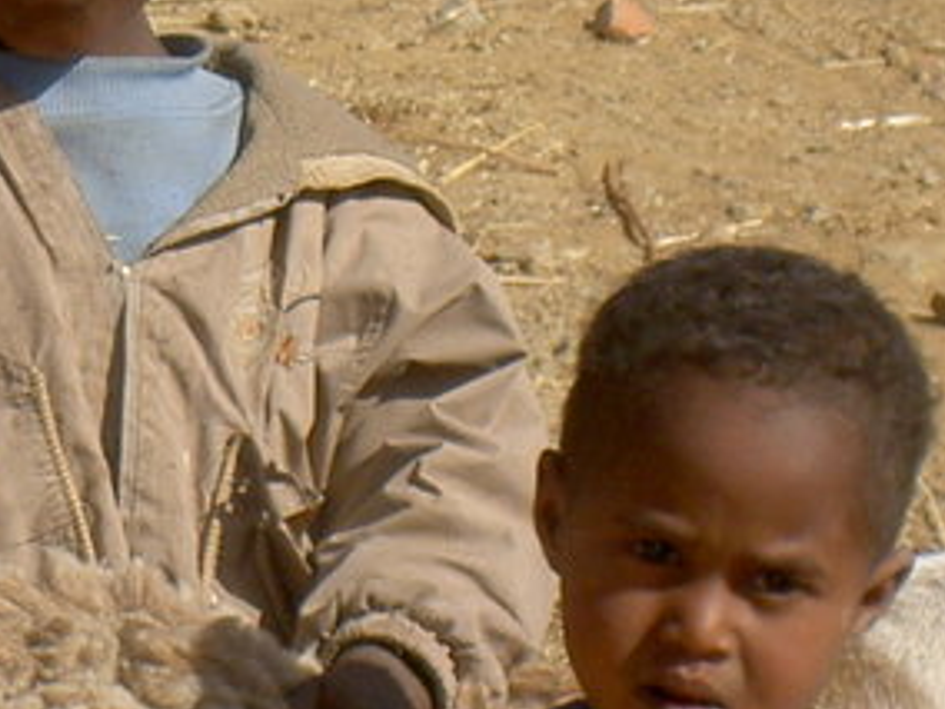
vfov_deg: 4.0
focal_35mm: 368
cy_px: 180
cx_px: -409
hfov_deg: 5.3
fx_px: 10046
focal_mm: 16.8
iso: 50
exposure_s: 1/500
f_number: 4.9
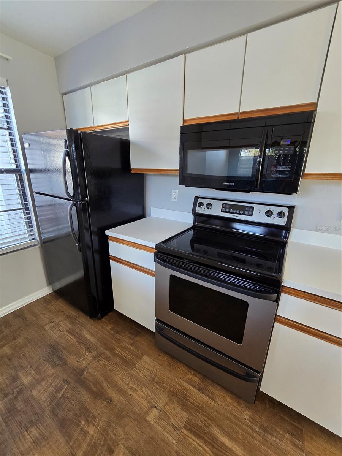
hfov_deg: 89.9
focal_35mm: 13
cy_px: 228
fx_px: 171
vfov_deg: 106.2
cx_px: 171
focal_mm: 2.2
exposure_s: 1/60
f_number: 2.2
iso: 125
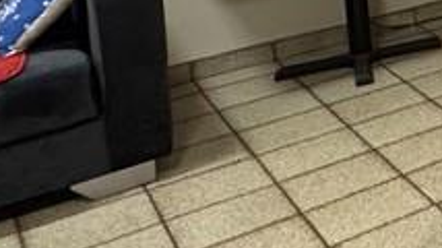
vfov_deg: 14.7
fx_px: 855
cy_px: -182
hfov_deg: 16.7
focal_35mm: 73
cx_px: 981
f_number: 2.2
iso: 400
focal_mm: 2.22
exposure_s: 1/60
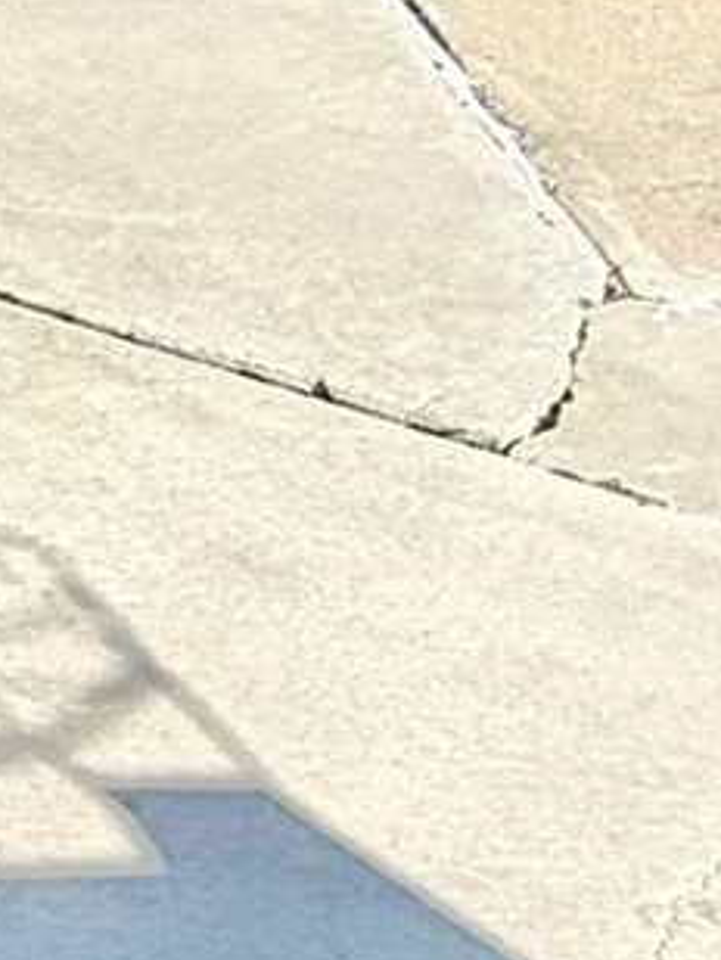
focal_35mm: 139
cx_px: -1660
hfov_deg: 8.4
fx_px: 3858
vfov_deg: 14.2
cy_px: 382
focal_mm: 2.22
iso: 20
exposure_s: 1/1368
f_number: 2.2
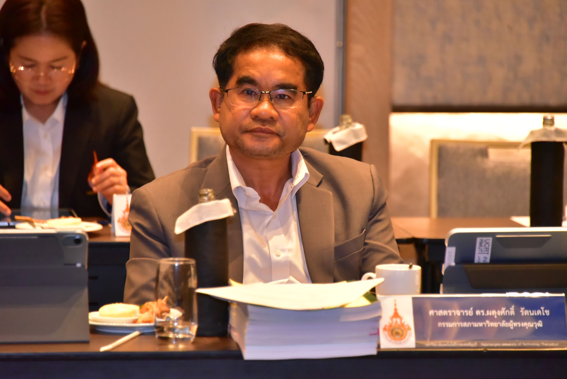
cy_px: 190
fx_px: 4727
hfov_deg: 6.9
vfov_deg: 4.6
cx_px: 284
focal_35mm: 300
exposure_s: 1/200
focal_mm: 300
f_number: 5.6
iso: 10000
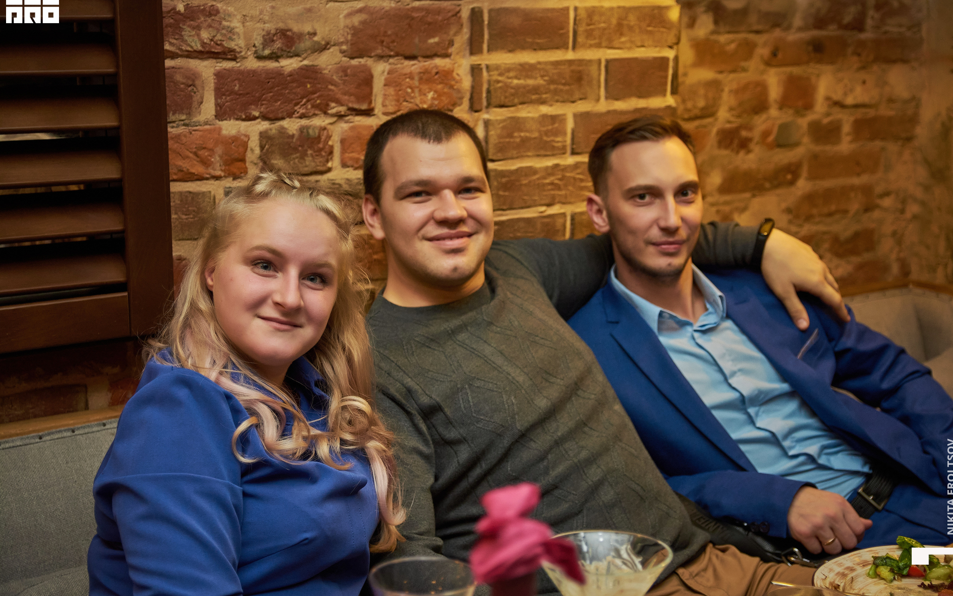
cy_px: 303
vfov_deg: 22.0
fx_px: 1533
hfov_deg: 34.5
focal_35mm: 59
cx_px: 483
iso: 800
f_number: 2.8
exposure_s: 1/125
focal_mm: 38
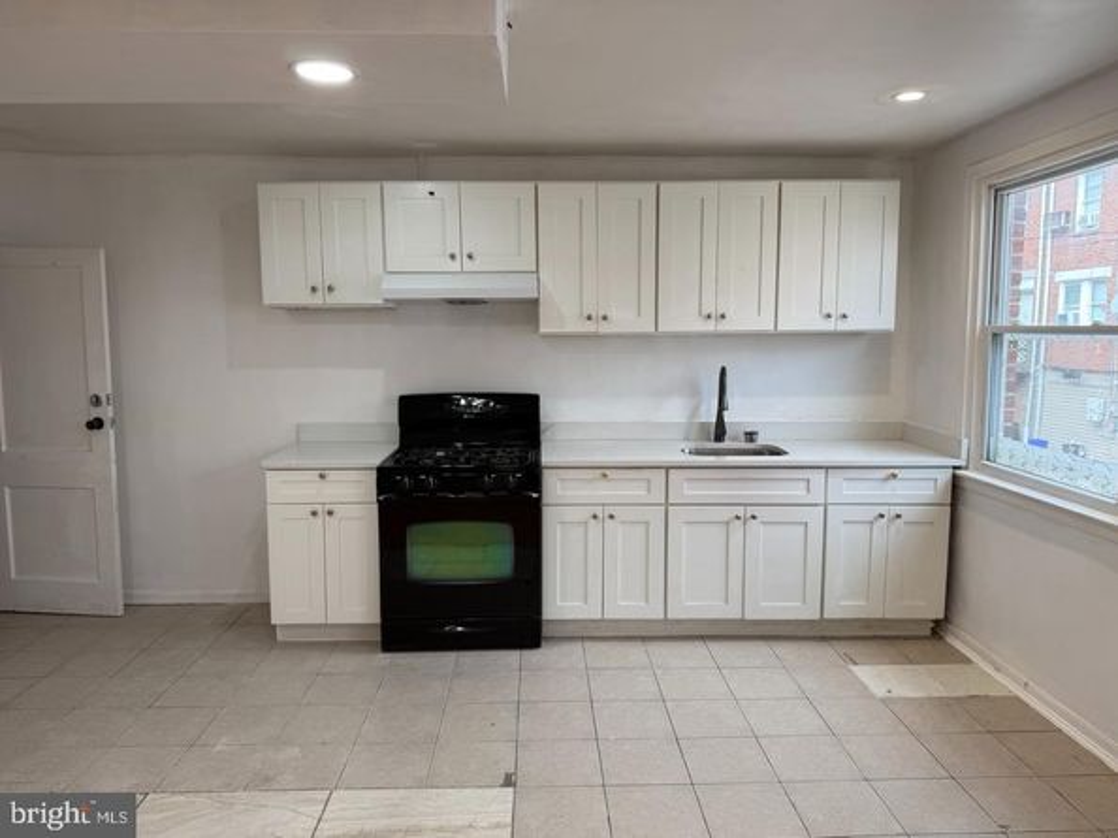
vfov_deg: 56.8
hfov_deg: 71.6
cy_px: 419
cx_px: 559
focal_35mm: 24
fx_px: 775
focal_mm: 6.76
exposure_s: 1/120
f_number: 1.78
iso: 80
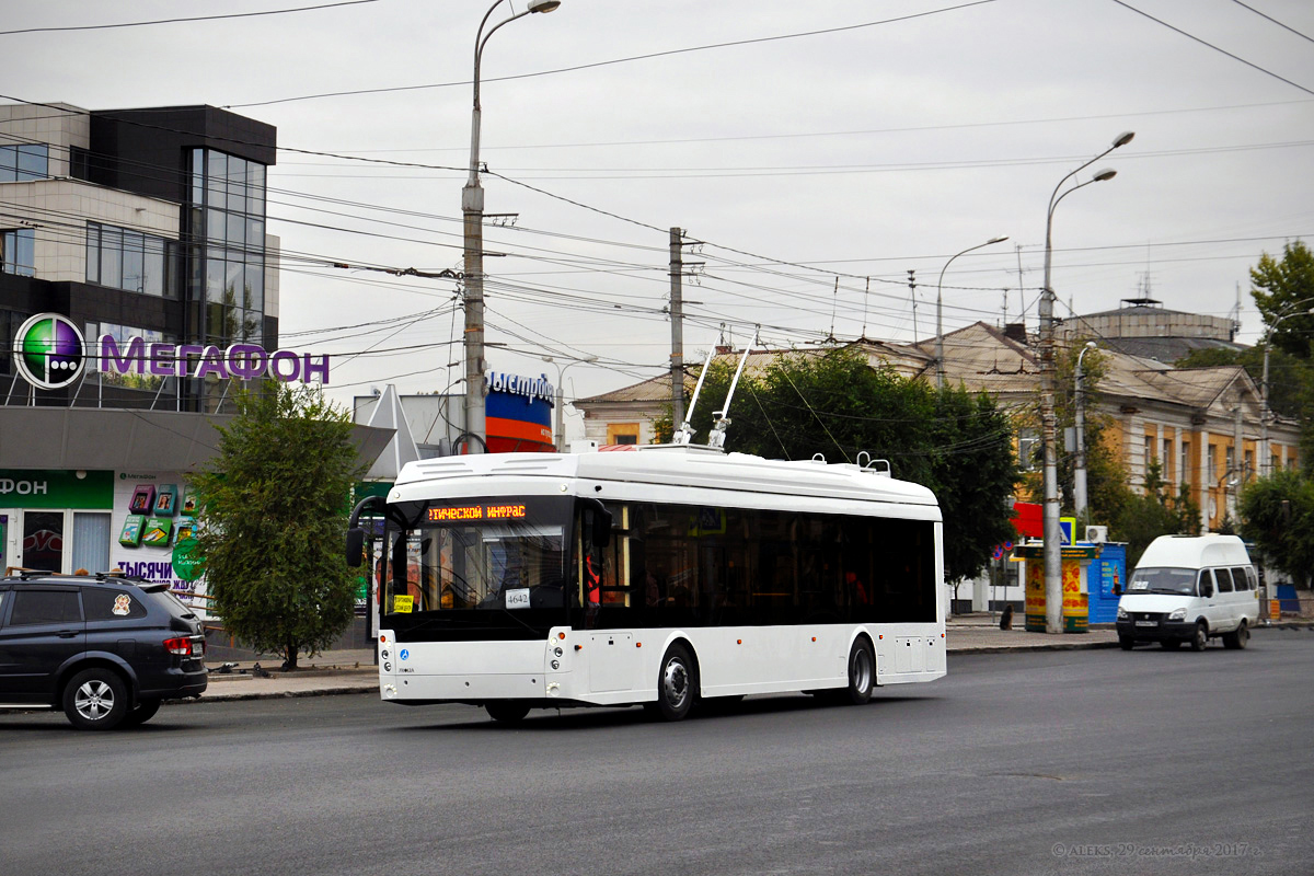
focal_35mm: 68
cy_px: 438
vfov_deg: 20.2
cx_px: 657
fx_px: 2464
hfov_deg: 29.9
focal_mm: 45
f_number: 5.6
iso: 250
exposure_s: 1/250
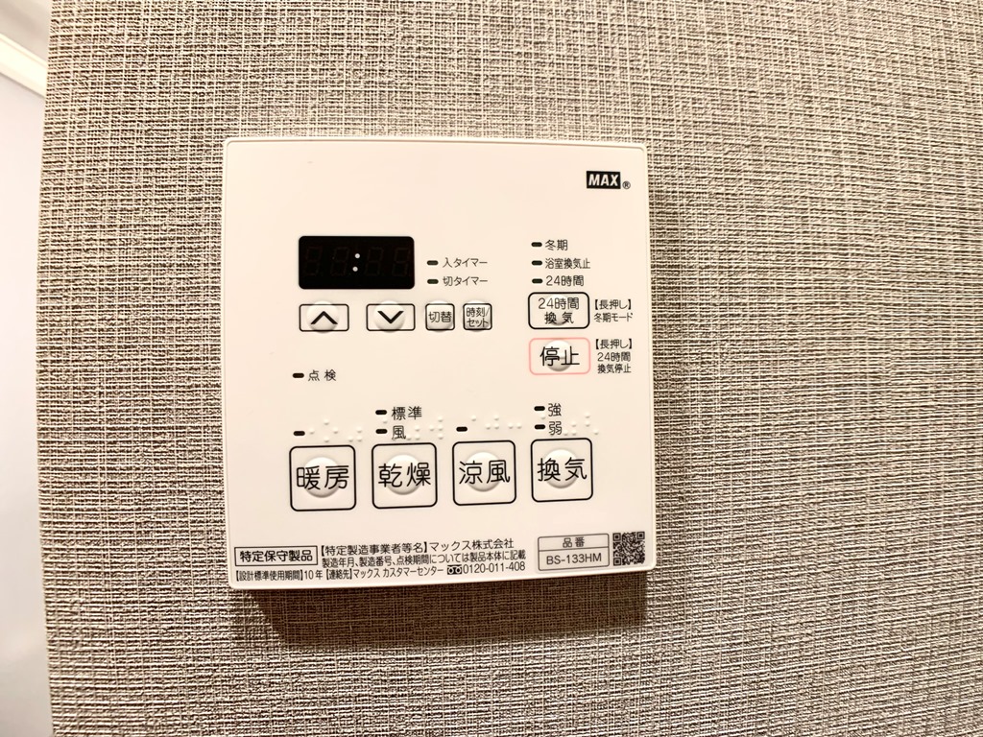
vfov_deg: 53.1
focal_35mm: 26
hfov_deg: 67.3
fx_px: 738
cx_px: 492
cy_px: 368
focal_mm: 4.25
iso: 125
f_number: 1.8
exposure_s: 1/50
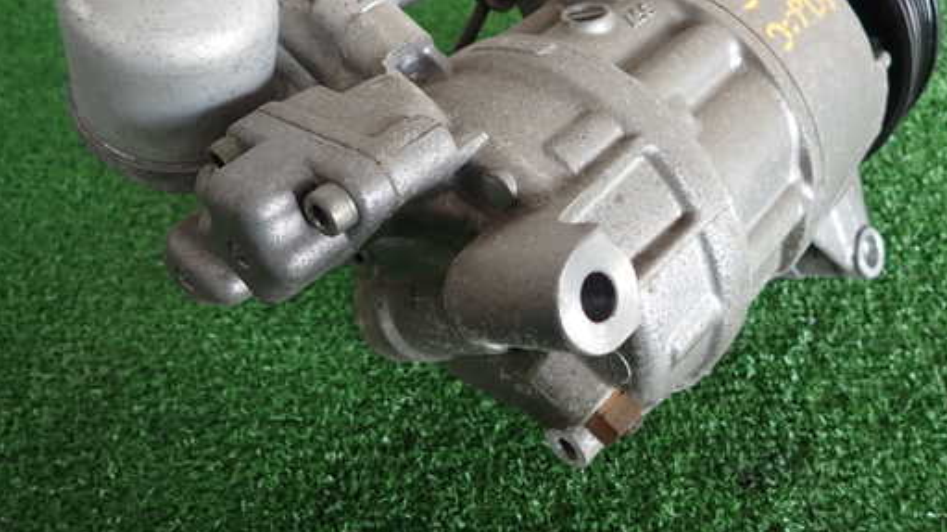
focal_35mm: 32
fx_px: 803
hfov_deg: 60.9
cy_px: 178
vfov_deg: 36.3
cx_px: 515
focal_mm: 4.5
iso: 160
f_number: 2
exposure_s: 1/60
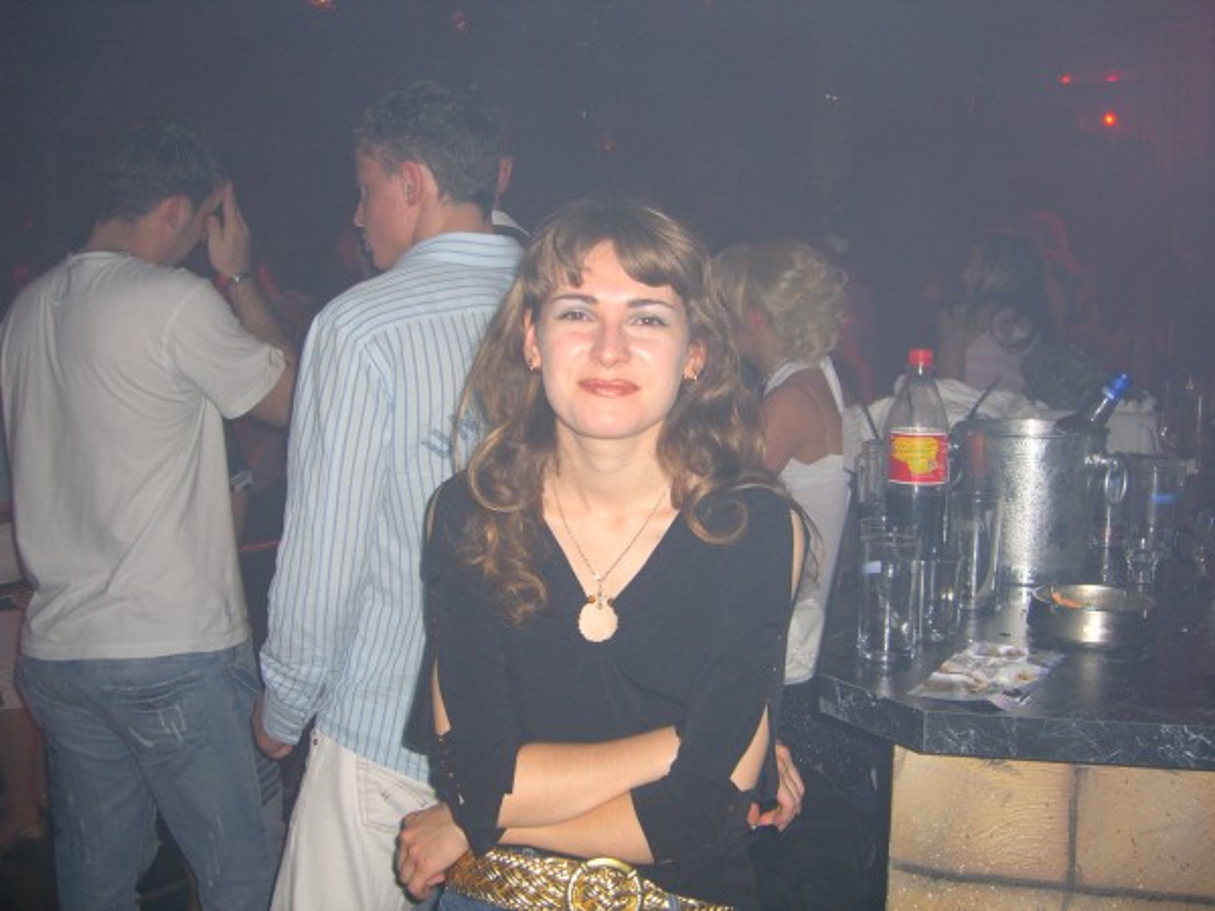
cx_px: 608
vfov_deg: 37.7
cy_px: 456
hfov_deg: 49.0
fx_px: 1334
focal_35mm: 38
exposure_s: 1/60
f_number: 2.8
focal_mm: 7.9
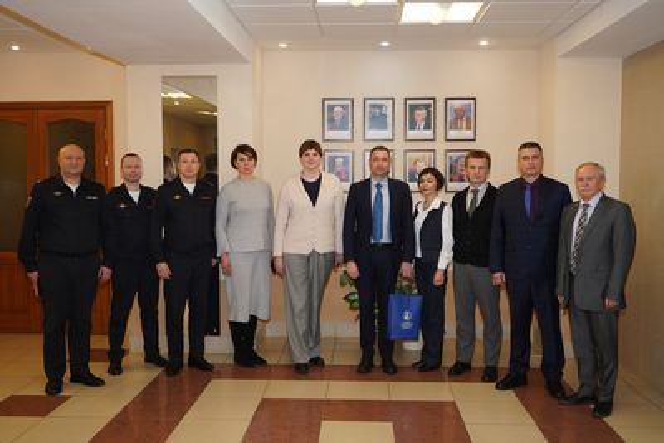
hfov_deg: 53.1
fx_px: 664
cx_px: 332
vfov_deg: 36.9
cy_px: 222
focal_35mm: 36
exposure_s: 1/125
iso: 1600
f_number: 6.3
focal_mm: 36
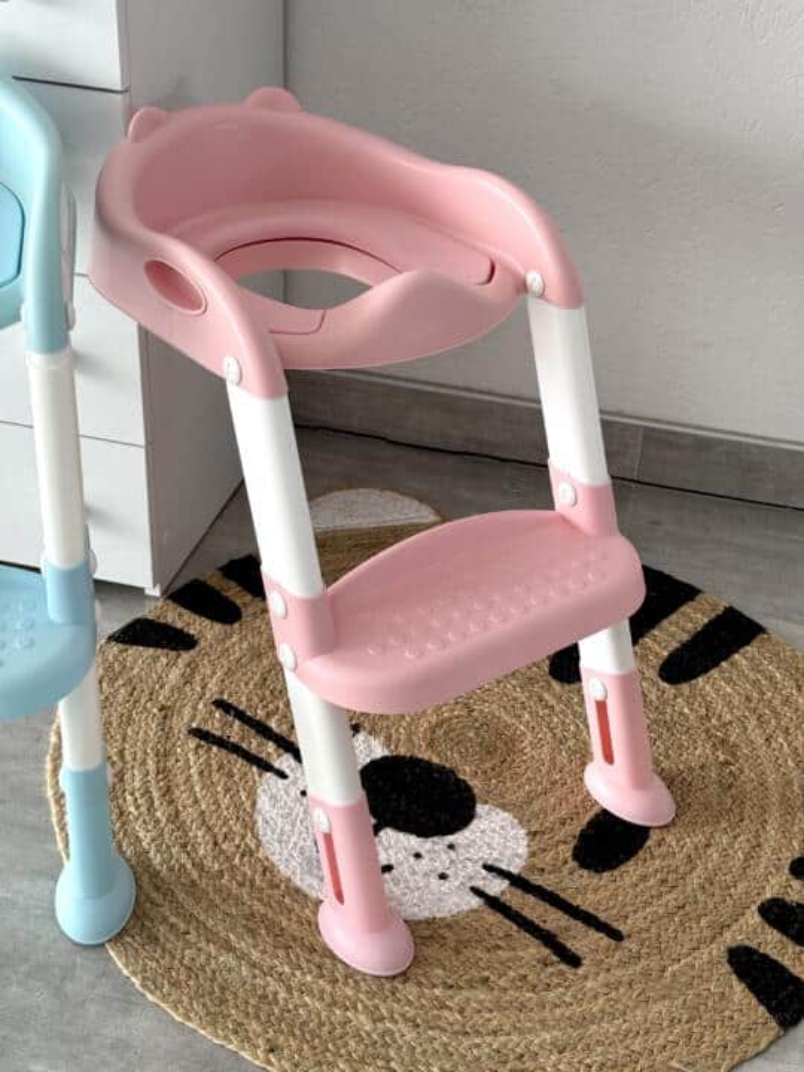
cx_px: 402
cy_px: 536
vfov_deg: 39.7
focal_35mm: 48
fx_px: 1486
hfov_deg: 30.3
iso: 80
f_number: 1.78
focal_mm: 6.76
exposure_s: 1/121
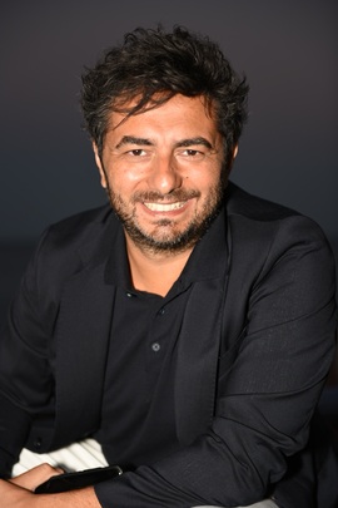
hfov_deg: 21.9
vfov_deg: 32.4
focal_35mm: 62
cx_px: 169
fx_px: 873
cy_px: 254
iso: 100
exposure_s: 1/60
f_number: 2.8
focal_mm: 62
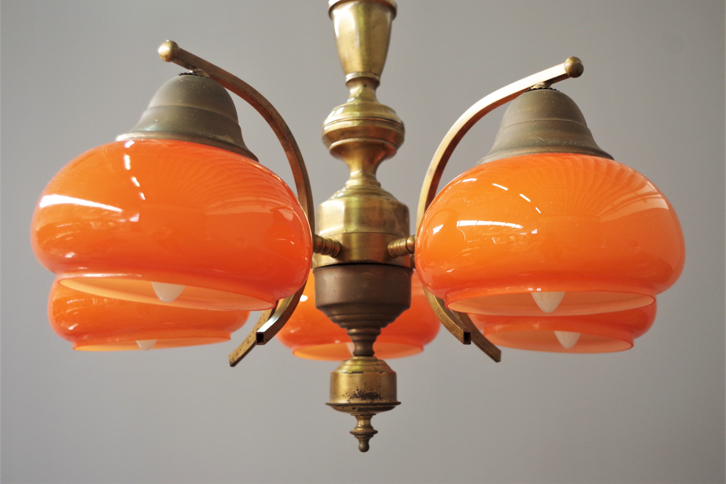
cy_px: 242
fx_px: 726
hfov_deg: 53.1
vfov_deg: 36.9
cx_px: 363
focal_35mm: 36
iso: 800
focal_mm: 24.38
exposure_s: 1/60
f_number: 4
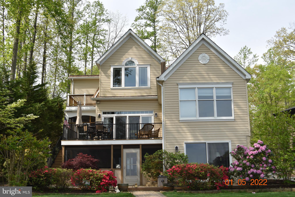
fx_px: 344
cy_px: 98
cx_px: 148
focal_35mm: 42
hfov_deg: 46.4
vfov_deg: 31.9
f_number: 8
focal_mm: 28
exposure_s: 1/250
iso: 100
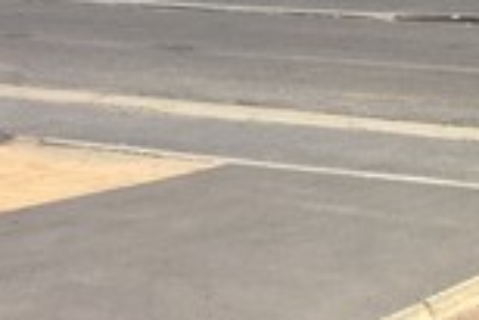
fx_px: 1305
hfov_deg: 18.4
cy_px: -169
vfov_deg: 13.2
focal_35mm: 98
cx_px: 722
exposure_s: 1/1883
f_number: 2.2
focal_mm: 4.15
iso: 32
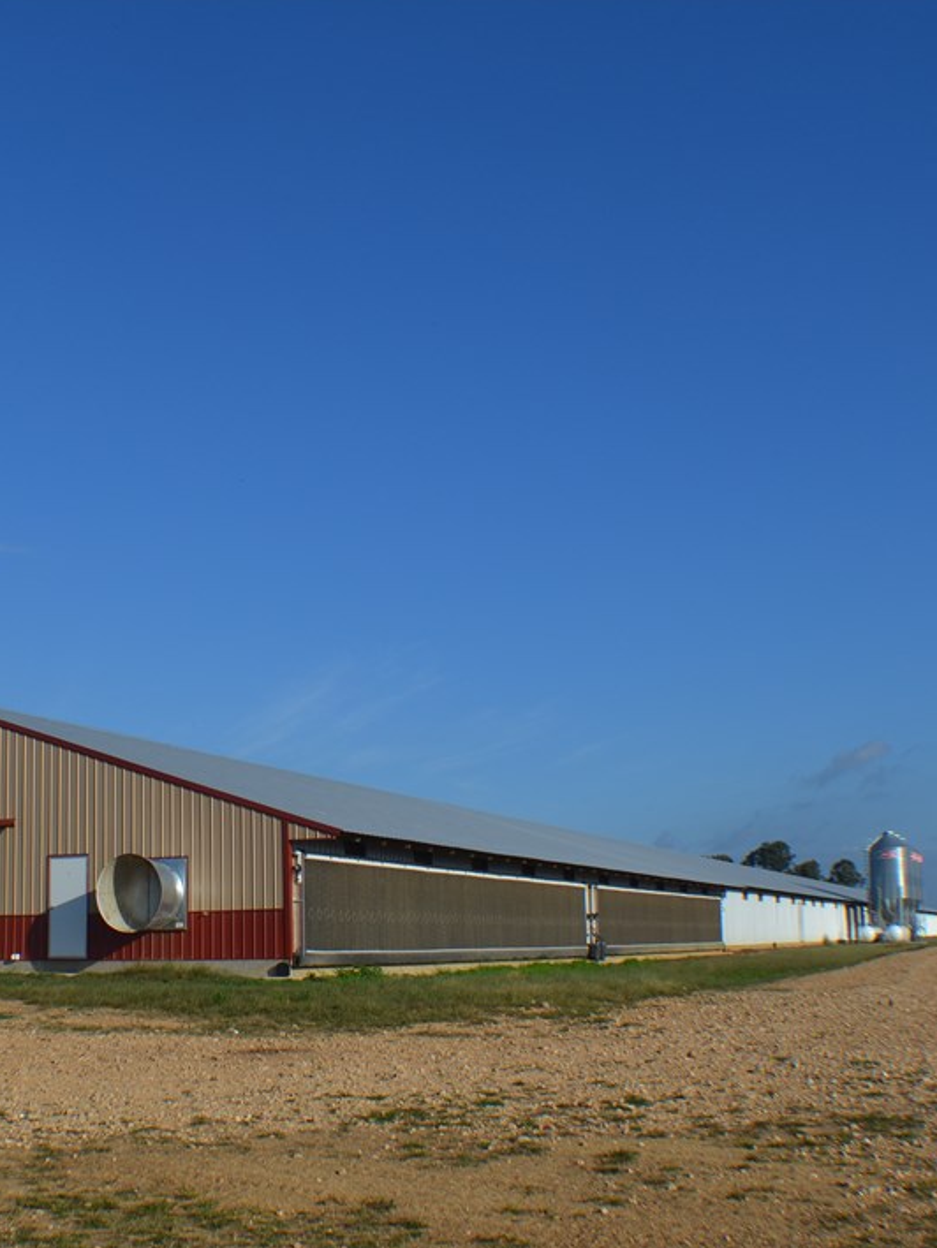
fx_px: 1912
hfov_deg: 27.2
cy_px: 618
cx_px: 247
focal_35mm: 53
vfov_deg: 36.2
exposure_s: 1/320
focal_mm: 24
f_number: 9
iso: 100
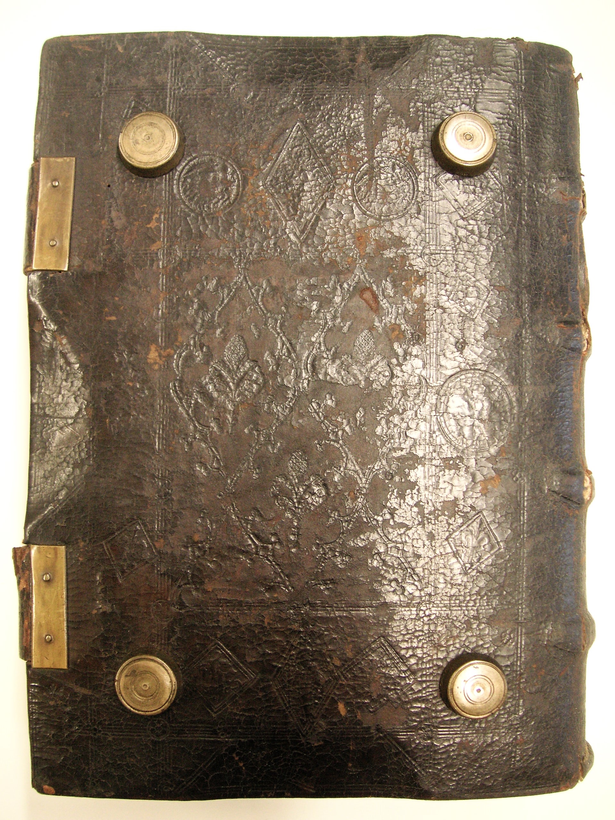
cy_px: 410
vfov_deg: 50.1
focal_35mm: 37
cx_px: 308
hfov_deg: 38.7
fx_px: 876
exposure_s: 1/20
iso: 100
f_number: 2.8
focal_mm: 6.1
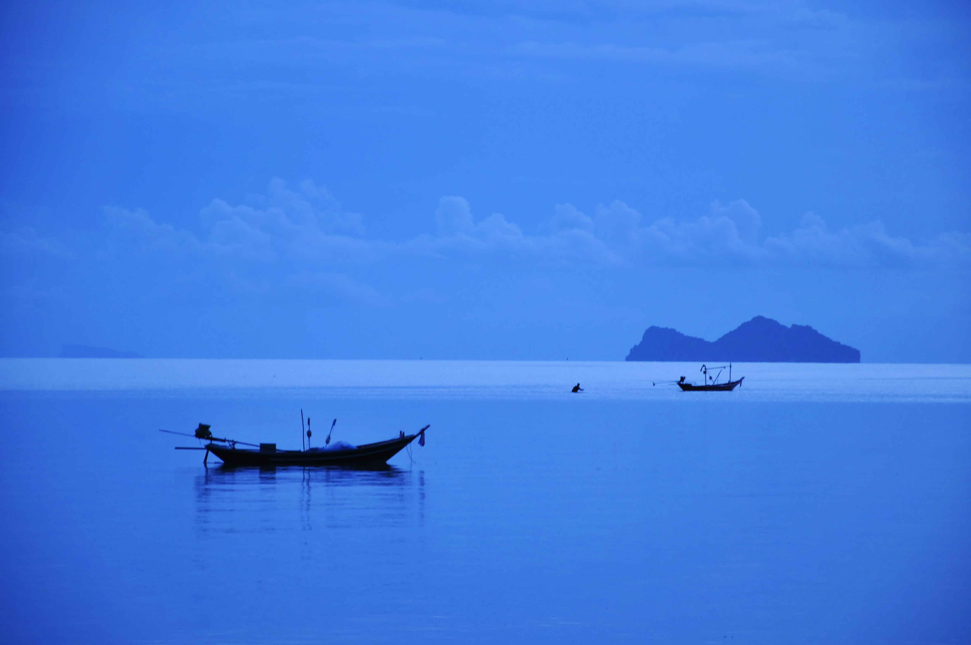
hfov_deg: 13.1
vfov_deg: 8.7
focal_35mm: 158
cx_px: 486
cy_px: 322
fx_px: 4243
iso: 800
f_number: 6.3
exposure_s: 1/13
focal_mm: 105
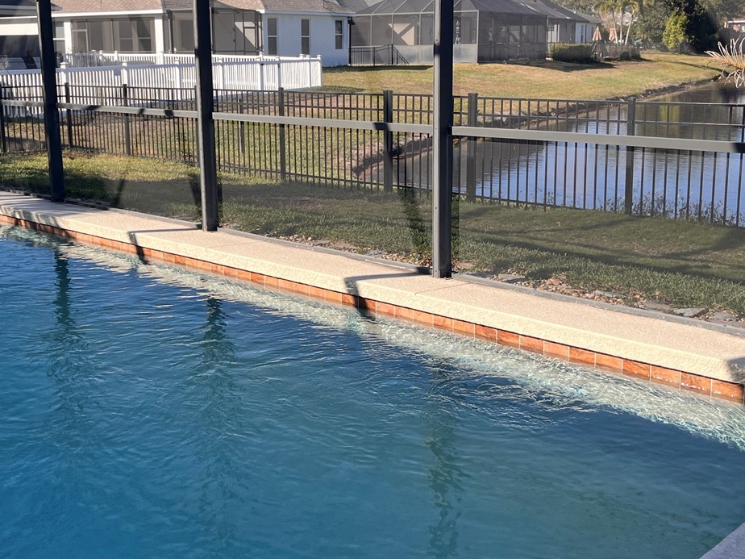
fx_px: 968
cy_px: 230
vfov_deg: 32.1
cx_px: 331
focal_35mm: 45
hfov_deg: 42.0
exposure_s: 1/1536
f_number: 1.6
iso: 50
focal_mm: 5.1
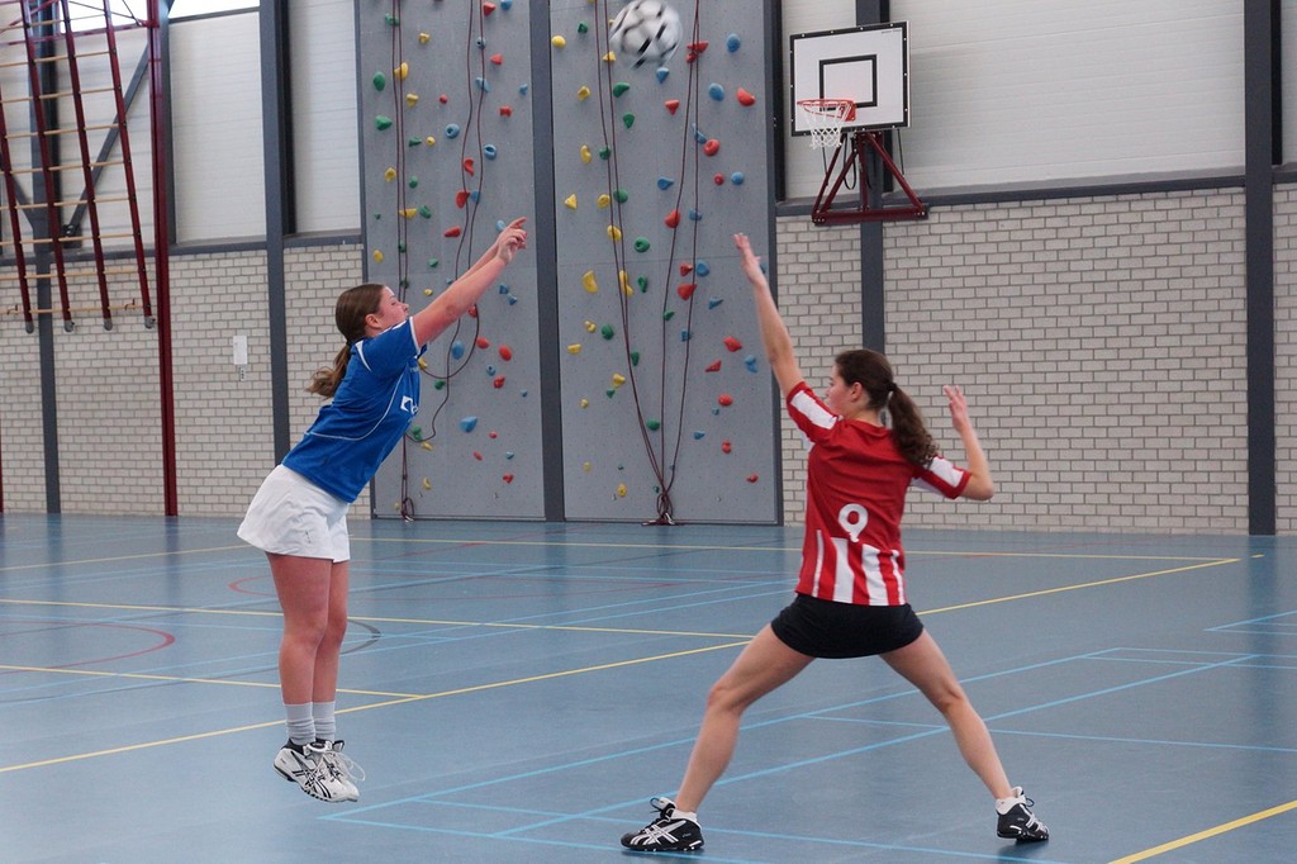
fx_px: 2161
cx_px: 648
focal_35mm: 60
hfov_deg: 33.4
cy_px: 432
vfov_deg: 22.6
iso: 1250
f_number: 3.2
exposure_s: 1/250
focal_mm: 40
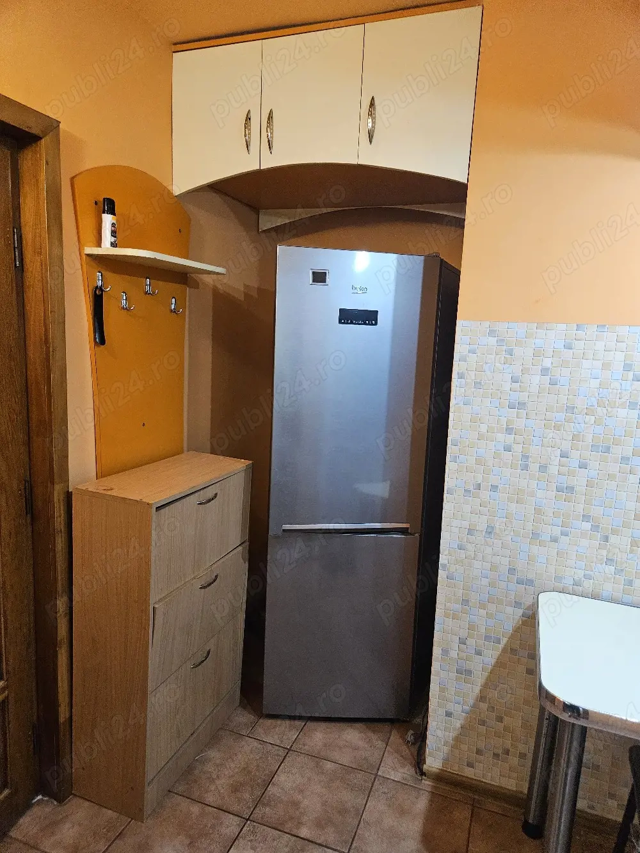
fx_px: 567
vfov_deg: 73.9
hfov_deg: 58.9
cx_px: 320
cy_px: 426
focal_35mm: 23
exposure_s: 1/101
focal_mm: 5.4
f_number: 1.8
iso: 640
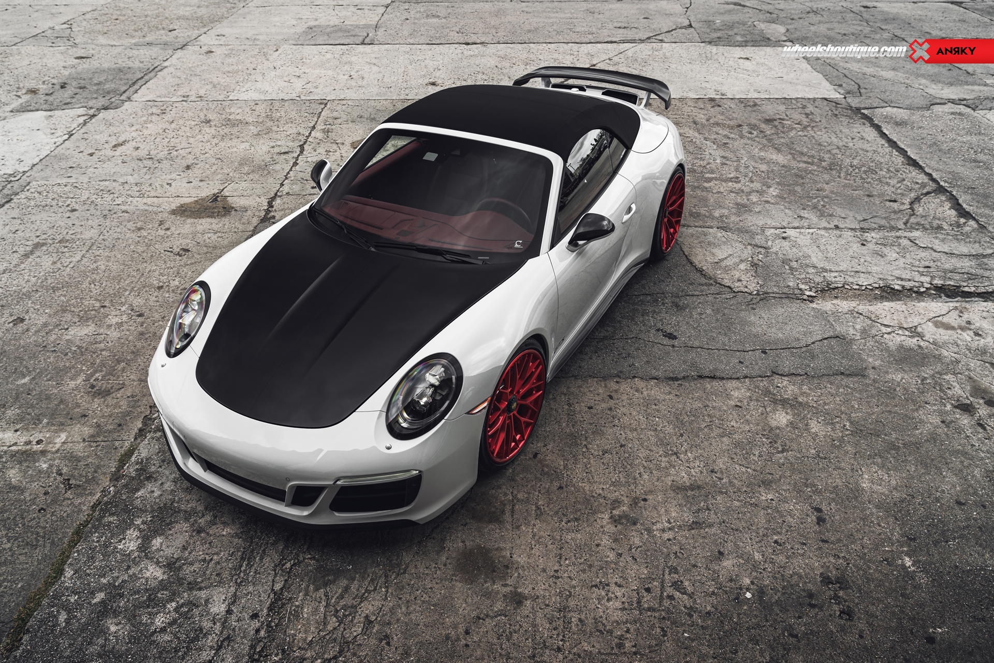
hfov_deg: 65.5
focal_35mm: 28
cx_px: 497
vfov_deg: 46.4
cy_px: 332
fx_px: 773
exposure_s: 1/50
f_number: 5
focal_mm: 28
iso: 100
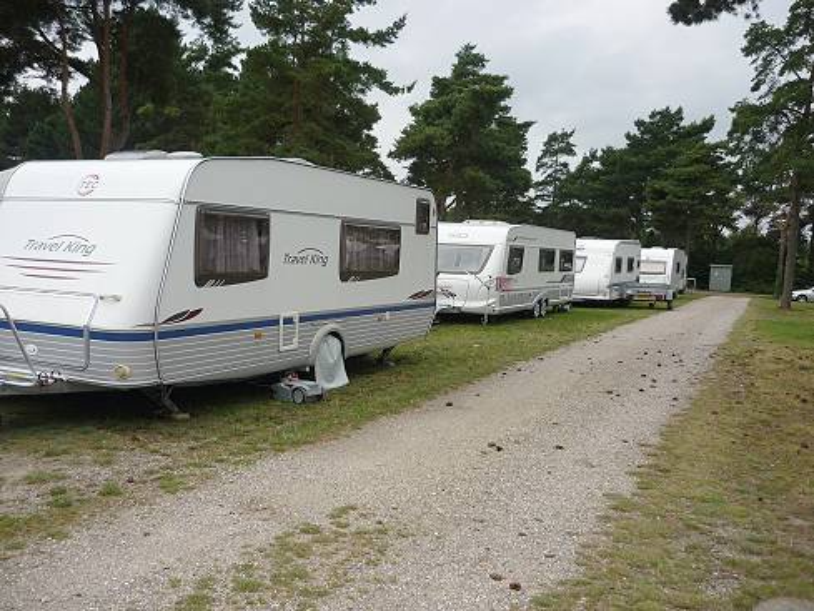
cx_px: 407
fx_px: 776
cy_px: 306
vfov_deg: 43.0
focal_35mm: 33
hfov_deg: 55.3
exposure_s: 1/800
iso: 100
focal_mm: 5.5
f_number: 2.8
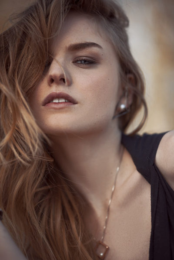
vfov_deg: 19.5
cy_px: 130
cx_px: 87
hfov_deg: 13.0
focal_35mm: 105
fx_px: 761
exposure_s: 1/2500
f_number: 1.8
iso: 100
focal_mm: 105
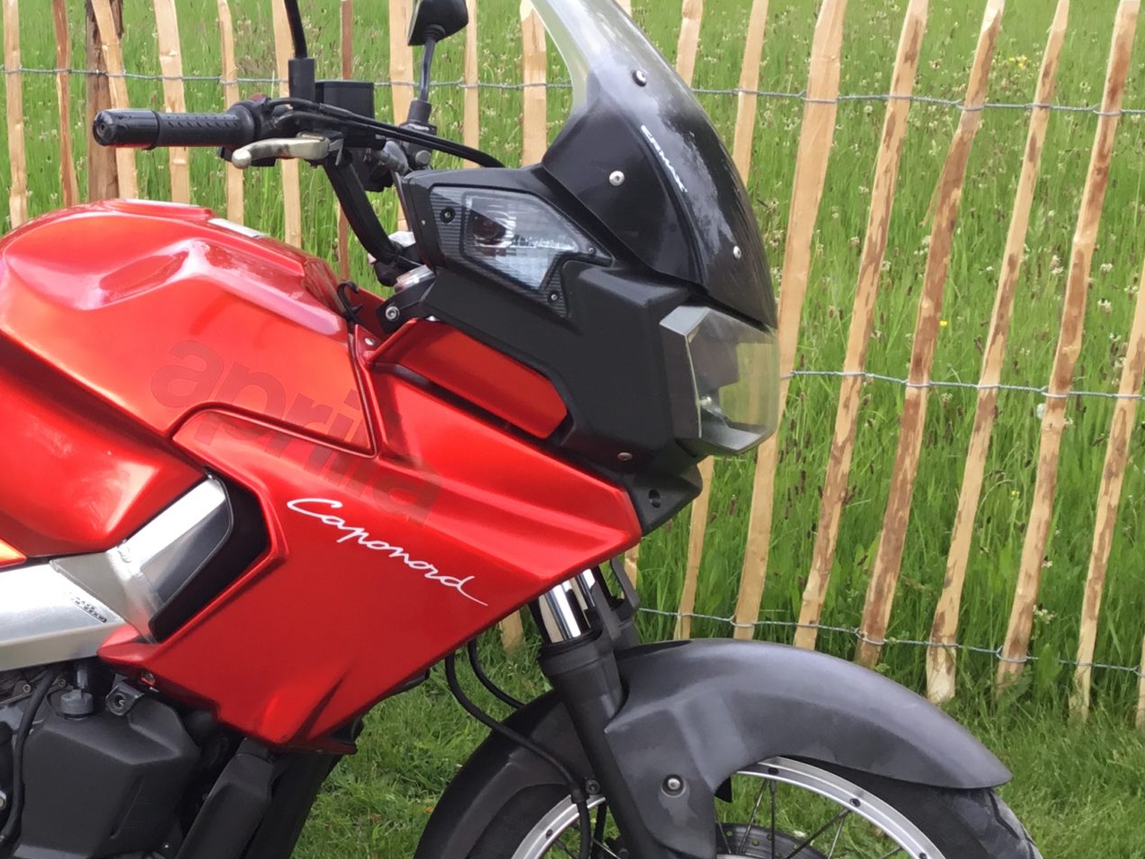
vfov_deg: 23.6
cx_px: 73
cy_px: 543
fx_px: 2051
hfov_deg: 29.6
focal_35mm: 62
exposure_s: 1/148
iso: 25
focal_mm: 3.3
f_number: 2.4
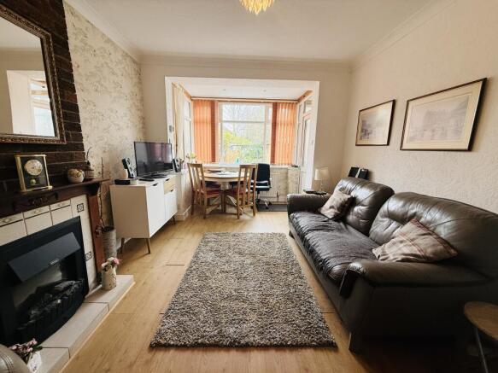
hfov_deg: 102.1
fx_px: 201
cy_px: 186
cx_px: 249
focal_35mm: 14
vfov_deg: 85.7
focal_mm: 2.22
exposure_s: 1/99
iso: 125
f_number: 2.2
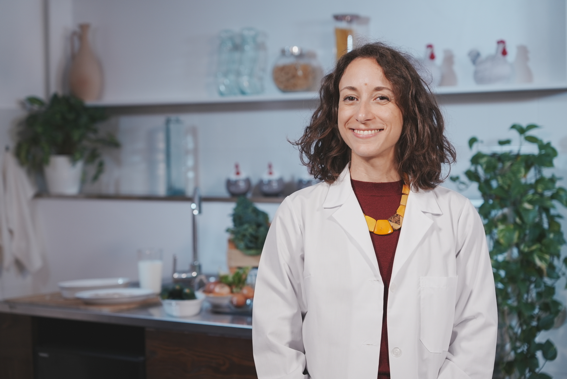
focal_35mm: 77
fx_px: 1213
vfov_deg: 17.7
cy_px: 190
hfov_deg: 26.3
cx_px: 284
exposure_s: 1/125
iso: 400
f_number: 4
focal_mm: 77
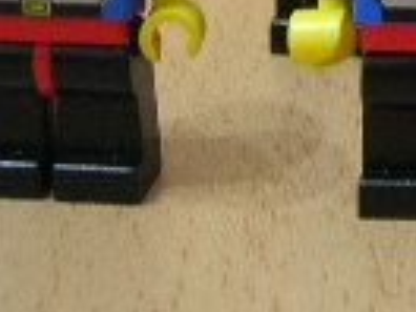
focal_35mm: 184
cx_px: 826
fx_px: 2211
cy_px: -240
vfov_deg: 7.8
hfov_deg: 10.0
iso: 93
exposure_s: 1/3.6
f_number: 2.8
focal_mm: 7.8
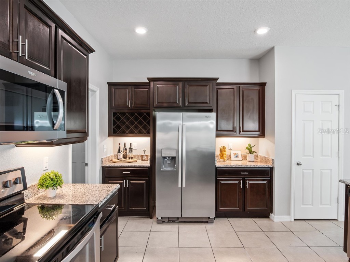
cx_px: 175
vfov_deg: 66.0
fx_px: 202
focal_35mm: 20
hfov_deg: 81.7
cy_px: 131
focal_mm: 10
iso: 3200
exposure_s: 1/20
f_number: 8
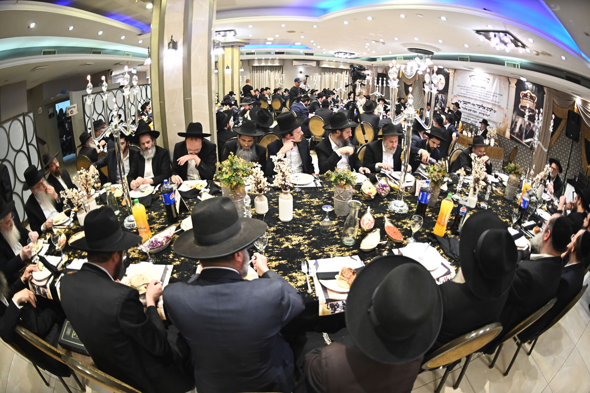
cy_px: 196
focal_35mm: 16
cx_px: 295
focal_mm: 16
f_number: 3.2
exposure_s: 1/160
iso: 3200
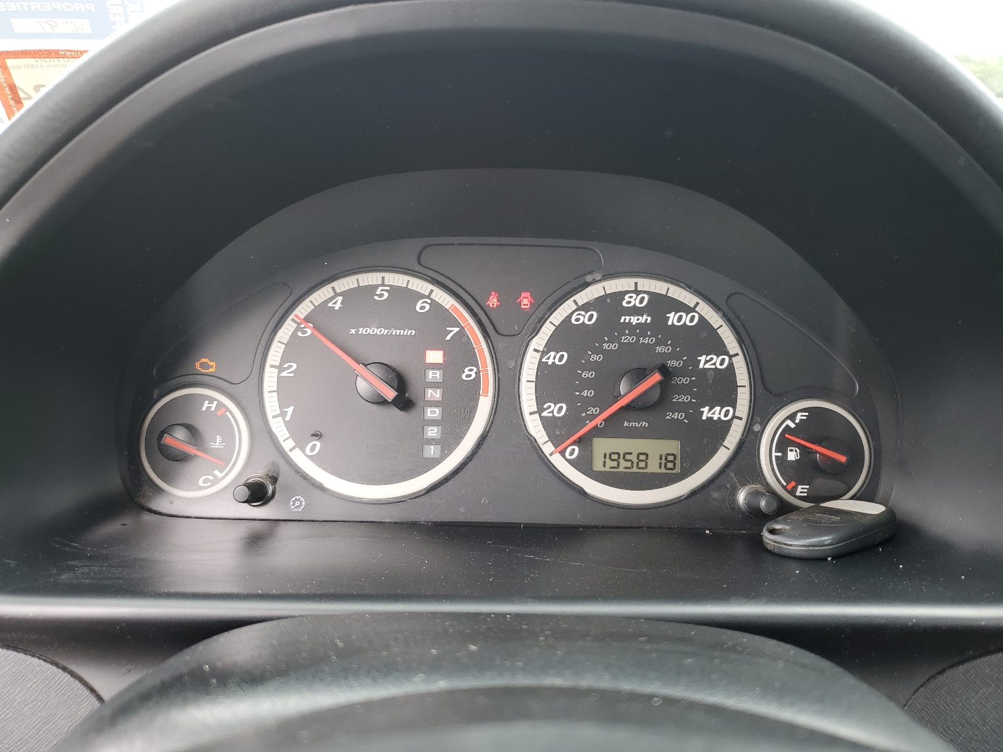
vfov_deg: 53.1
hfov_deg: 67.3
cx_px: 502
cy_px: 376
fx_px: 753
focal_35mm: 26
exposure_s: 1/60.2
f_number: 1.5
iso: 50
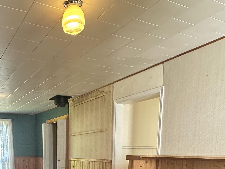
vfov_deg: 34.5
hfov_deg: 48.7
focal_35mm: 36
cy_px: 183
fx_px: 234
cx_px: 48
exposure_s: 1/60
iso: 200
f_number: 2.2
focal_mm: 2.22
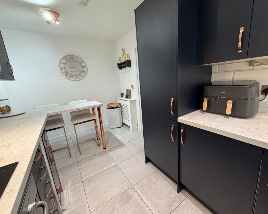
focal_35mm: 15
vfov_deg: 84.0
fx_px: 119
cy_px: 104
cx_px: 143
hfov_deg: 96.7
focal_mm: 2.22
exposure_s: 1/50
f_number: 2.2
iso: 320
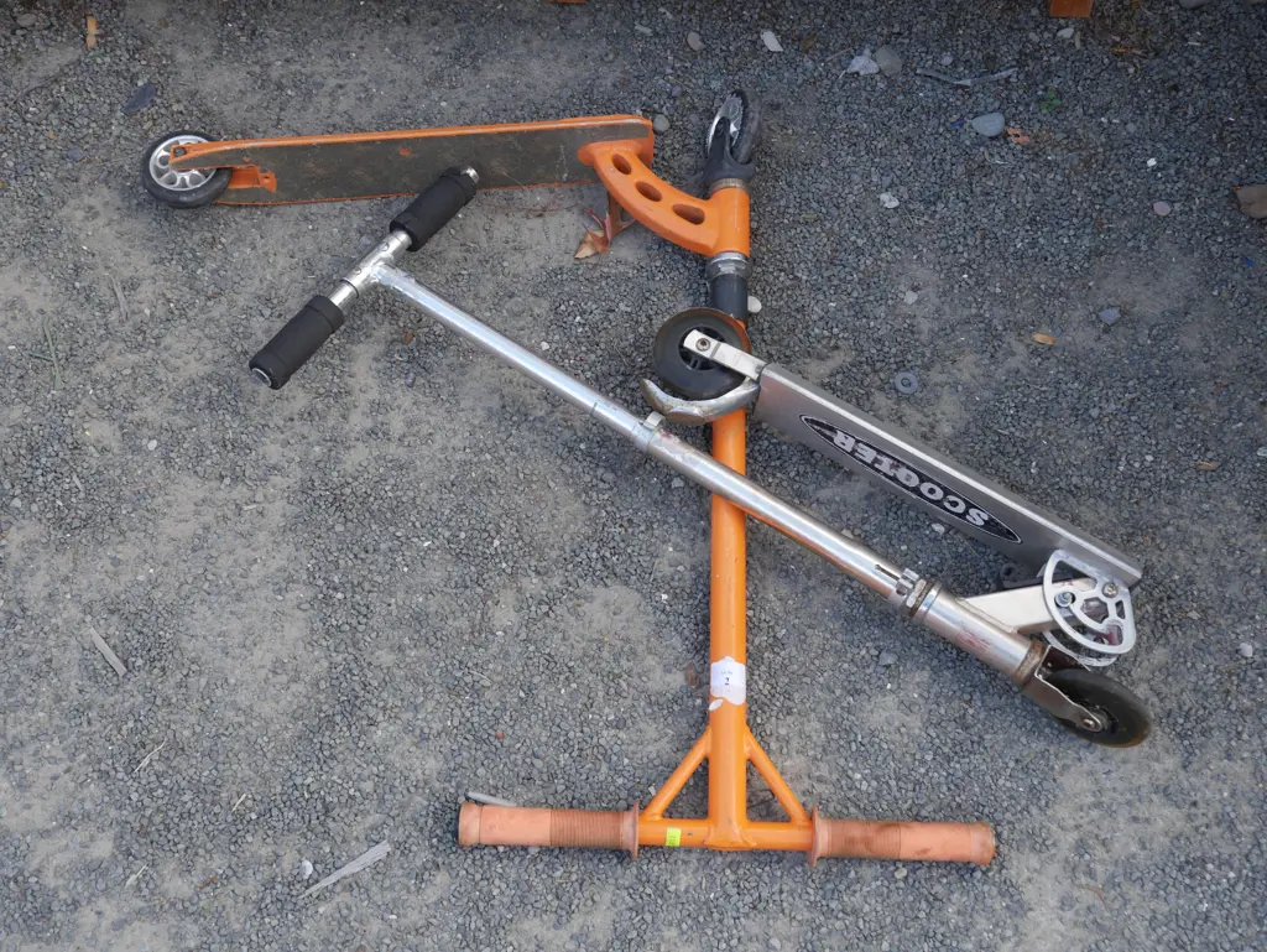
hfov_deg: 49.0
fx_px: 1392
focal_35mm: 38
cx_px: 634
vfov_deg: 37.8
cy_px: 476
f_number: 5
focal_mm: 19
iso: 200
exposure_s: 1/125
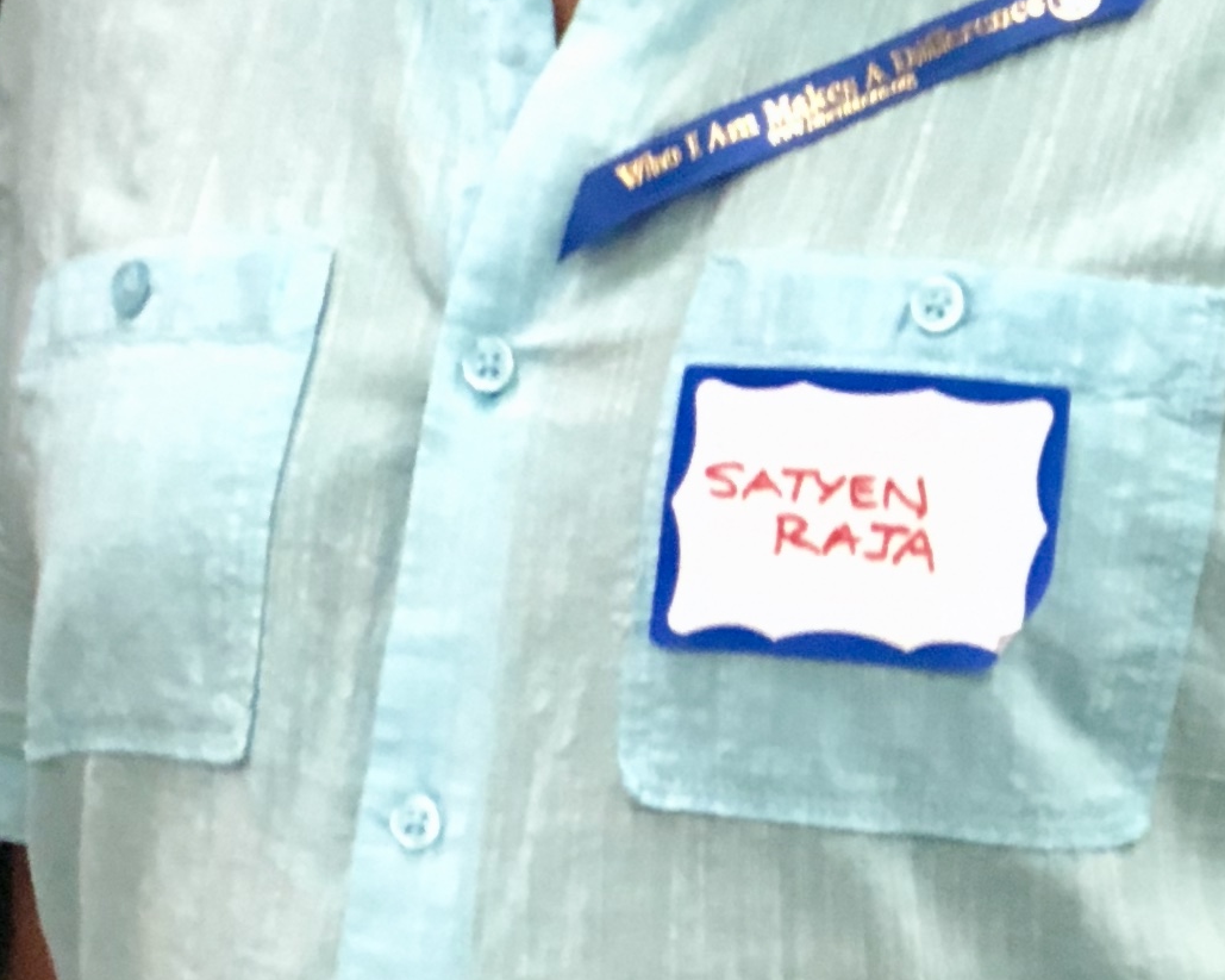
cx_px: -250
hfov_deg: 8.8
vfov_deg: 7.1
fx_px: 7903
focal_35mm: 218
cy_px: -54
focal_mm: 6.6
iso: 500
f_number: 2.8
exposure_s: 1/60
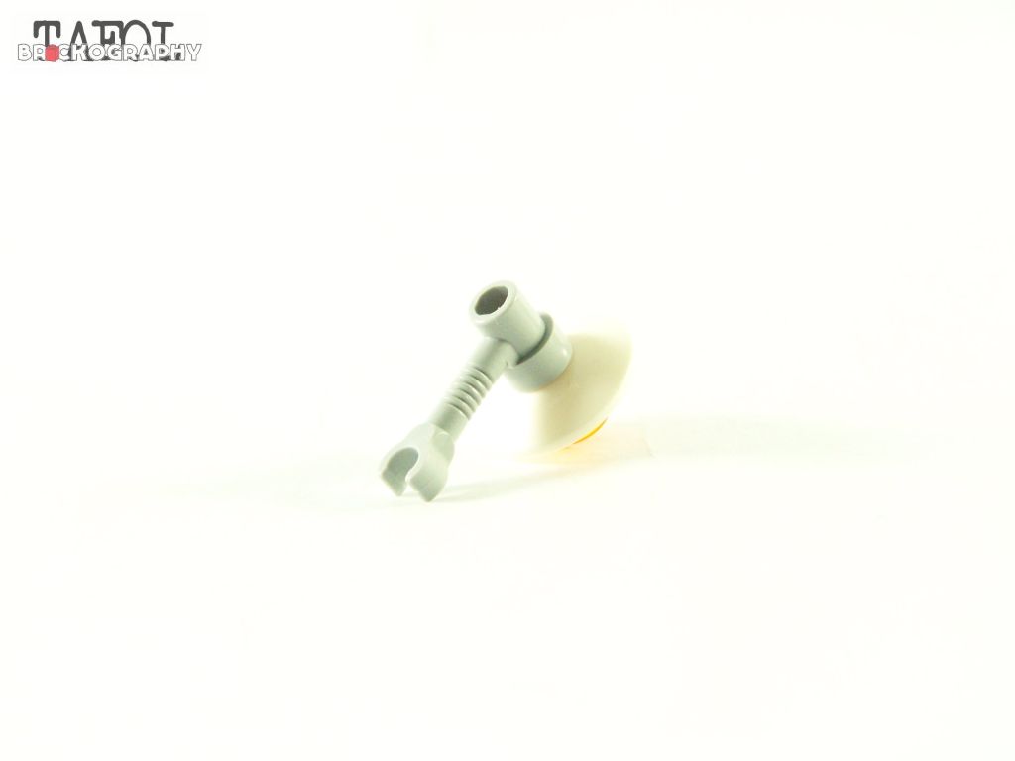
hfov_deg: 18.7
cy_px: 380
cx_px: 508
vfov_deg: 14.1
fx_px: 3079
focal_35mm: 105
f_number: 3.6
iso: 400
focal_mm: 17.5
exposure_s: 1/60
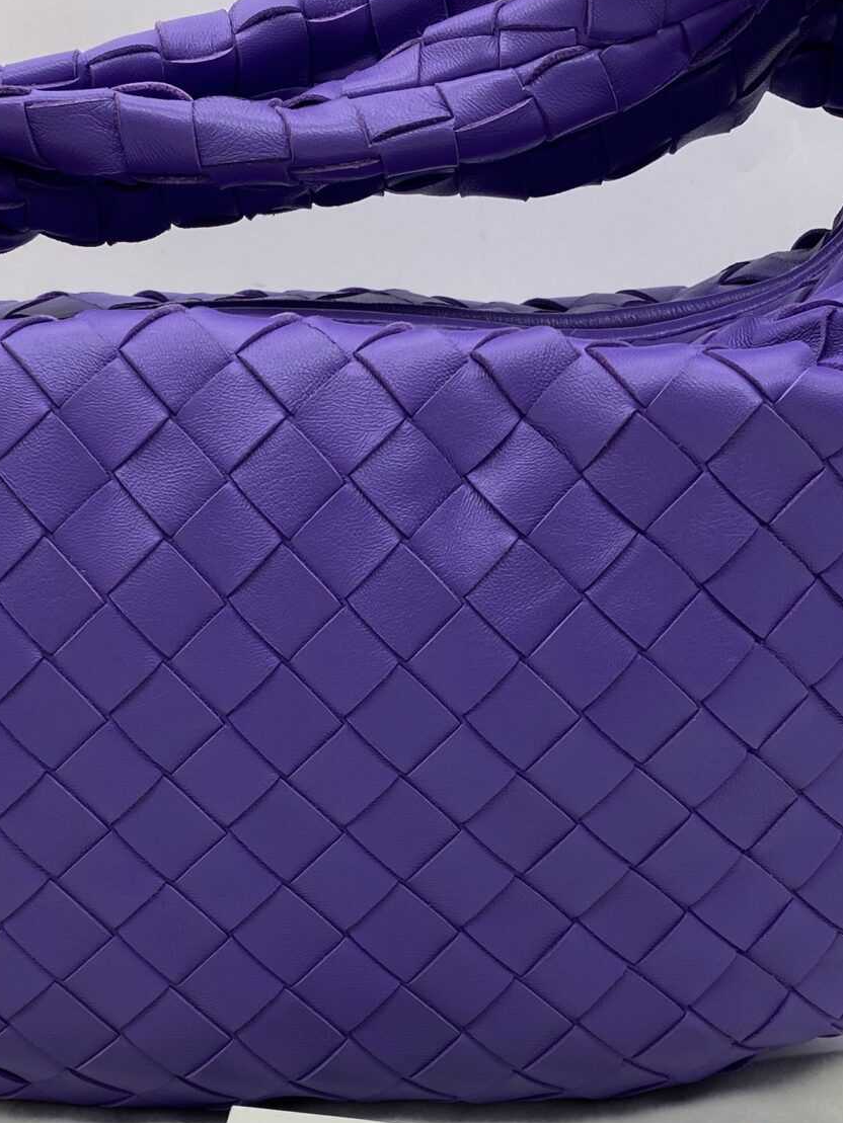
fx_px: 1948
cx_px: 299
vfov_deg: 31.7
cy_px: 812
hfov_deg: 24.3
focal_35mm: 60
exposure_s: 1/100
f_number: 1.8
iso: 32
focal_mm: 4.25
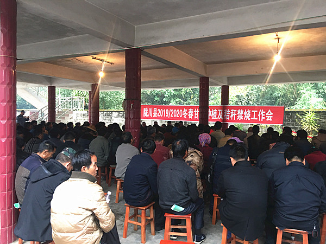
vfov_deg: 48.2
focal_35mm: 29
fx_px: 273
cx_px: 163
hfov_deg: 61.7
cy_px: 122
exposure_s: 1/17
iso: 100
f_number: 2.2
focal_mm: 4.15
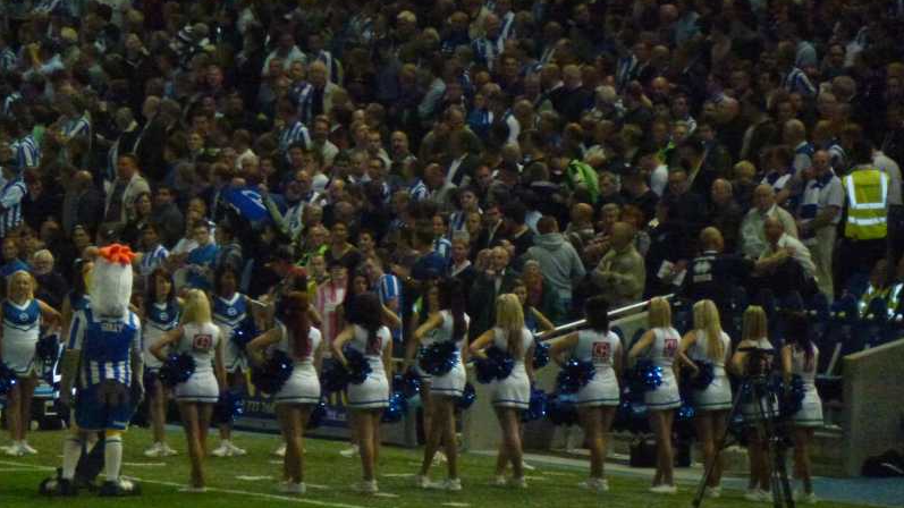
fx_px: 10066
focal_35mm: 420
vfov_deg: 2.9
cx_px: 451
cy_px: 271
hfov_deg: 5.1
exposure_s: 1/125
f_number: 5.9
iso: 1600
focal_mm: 68.8
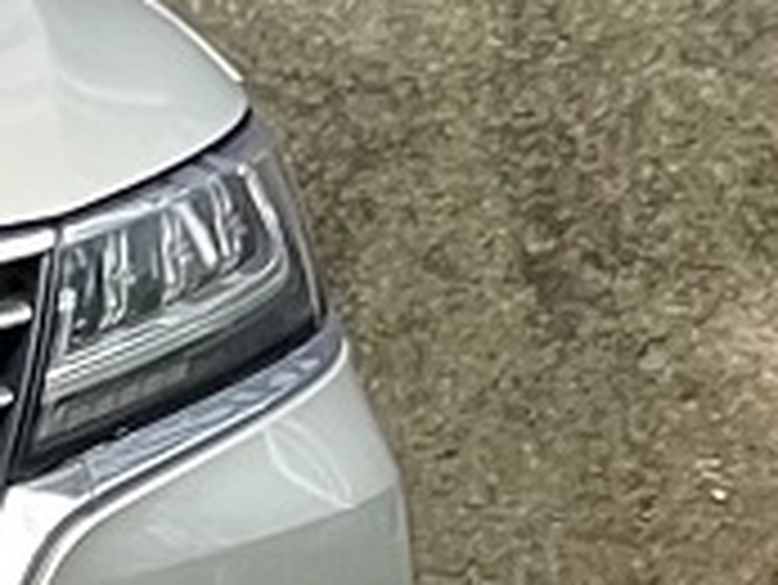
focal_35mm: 534
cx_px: -1484
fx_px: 12010
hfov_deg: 3.6
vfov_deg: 2.8
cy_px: -104
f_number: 2.8
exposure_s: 1/99
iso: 40
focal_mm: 9
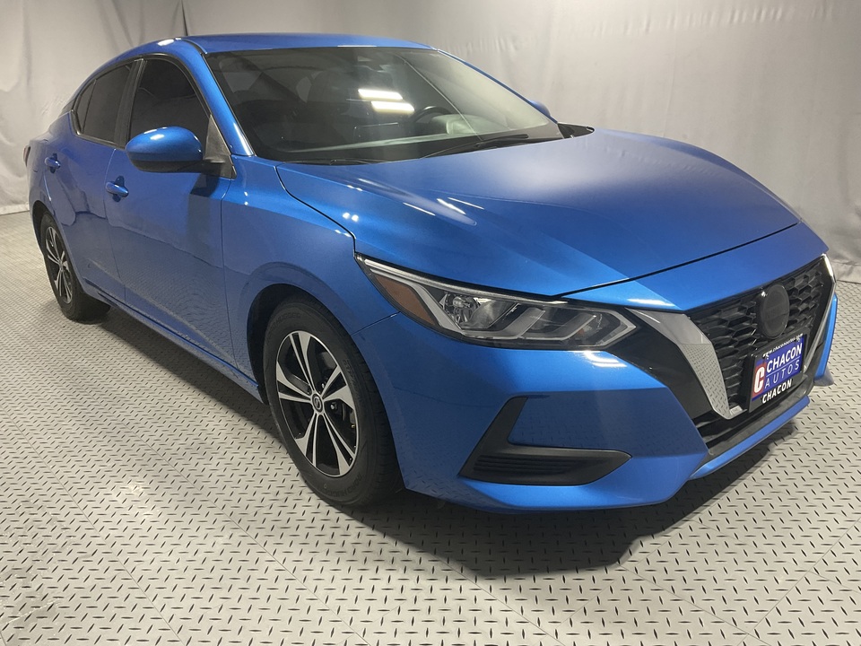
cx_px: 430
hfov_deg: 61.7
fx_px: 721
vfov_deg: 48.2
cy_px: 323
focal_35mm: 29
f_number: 1.8
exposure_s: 1/60
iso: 50
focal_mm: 3
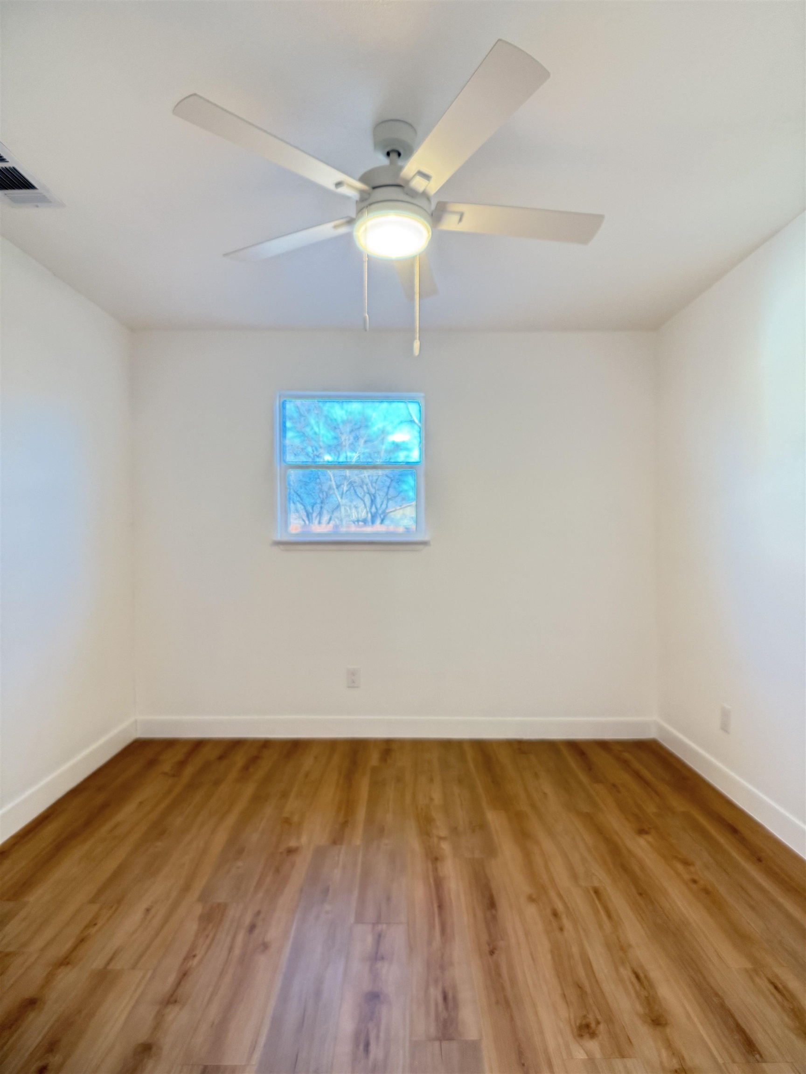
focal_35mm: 24
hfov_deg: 56.8
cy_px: 537
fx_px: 745
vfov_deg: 71.6
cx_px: 403
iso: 250
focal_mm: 6.76
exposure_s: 1/60
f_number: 1.78
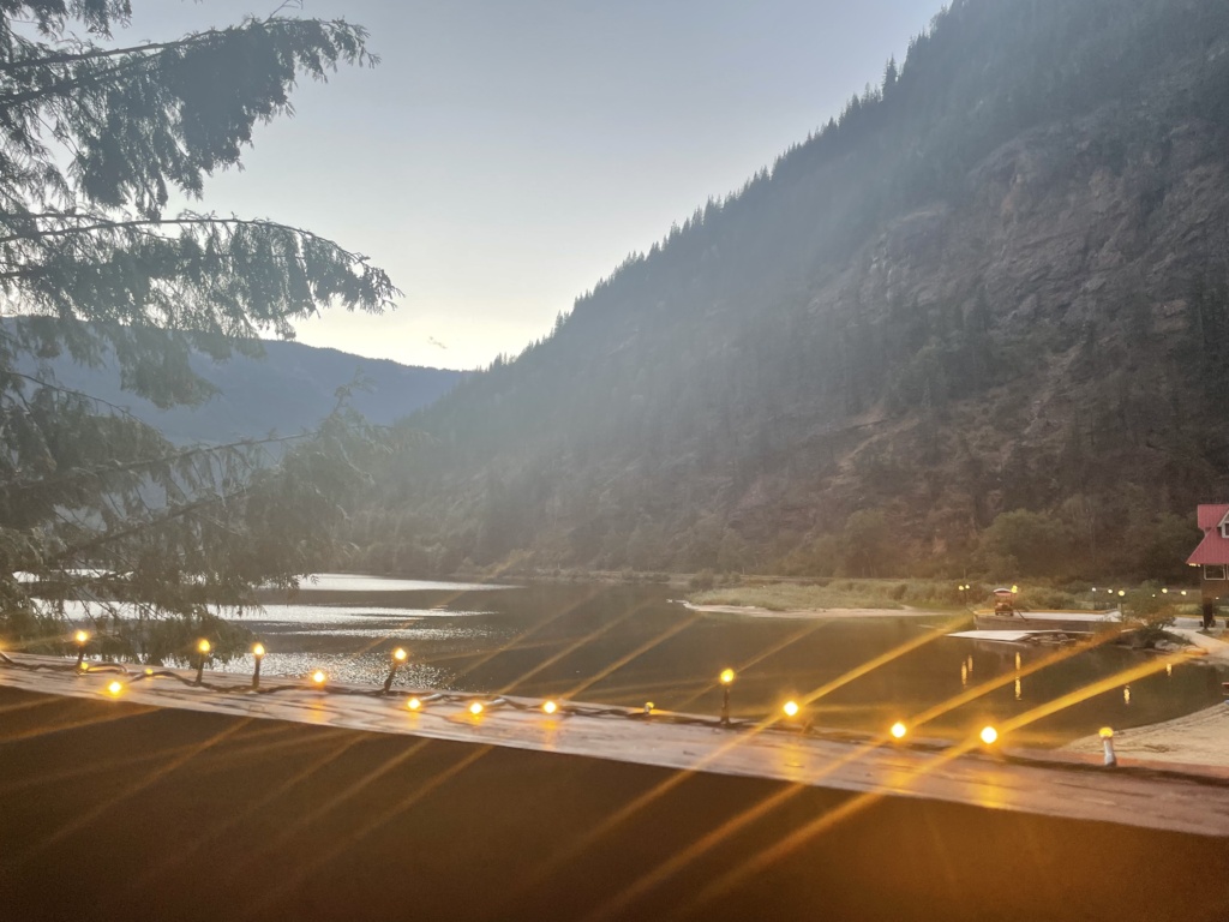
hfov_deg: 67.3
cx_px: 614
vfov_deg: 53.1
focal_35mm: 26
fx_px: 923
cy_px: 461
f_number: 1.6
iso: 50
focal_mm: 4.2
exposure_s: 1/119
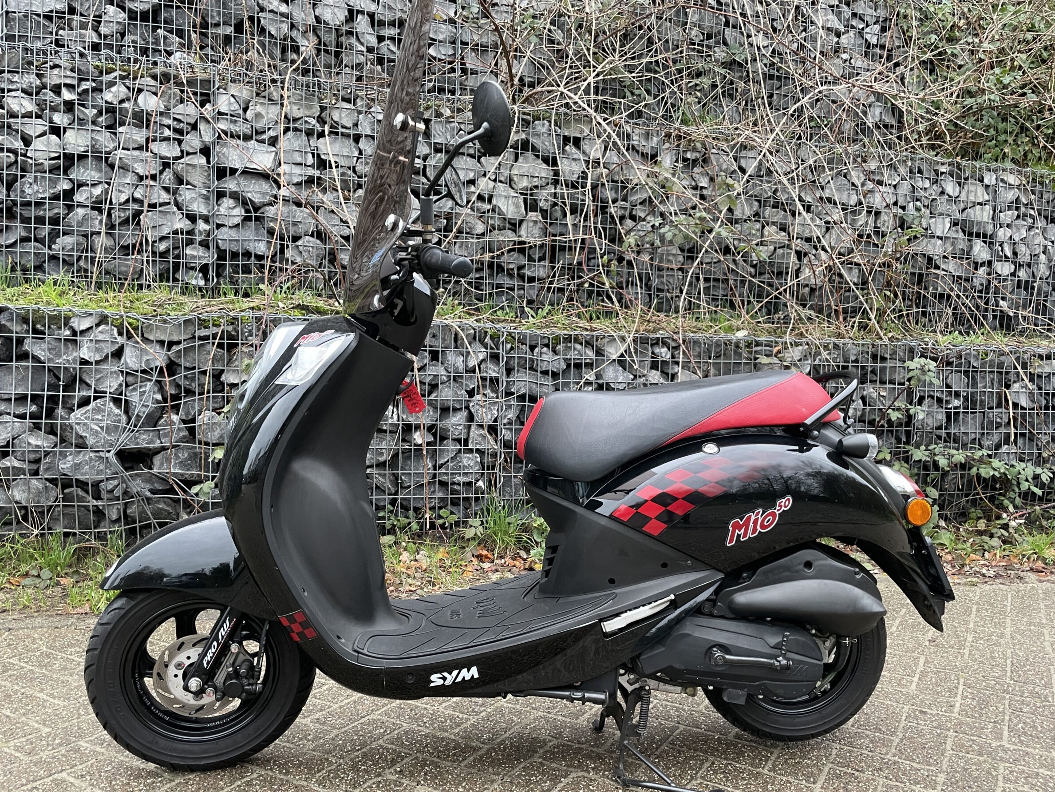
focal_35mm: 28
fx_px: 853
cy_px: 417
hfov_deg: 63.4
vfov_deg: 49.7
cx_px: 550
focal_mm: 4.2
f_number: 1.6
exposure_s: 1/60
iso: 250
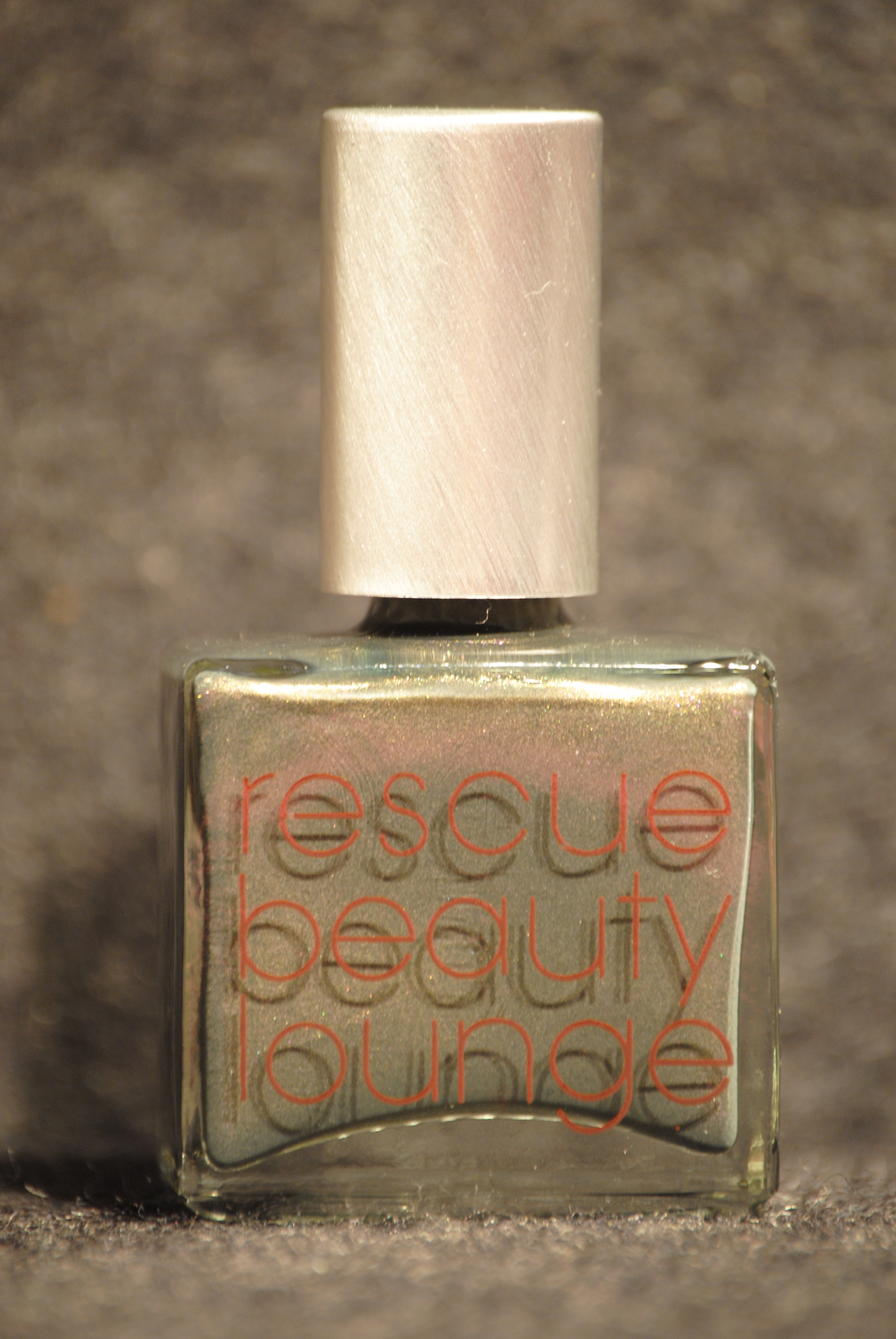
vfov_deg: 6.9
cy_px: 670
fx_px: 11167
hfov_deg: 4.6
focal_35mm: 300
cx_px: 448
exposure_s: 1/6
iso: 400
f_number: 5.6
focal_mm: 200
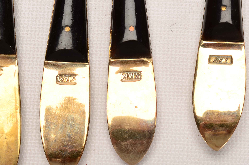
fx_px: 924
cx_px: 102
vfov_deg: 10.2
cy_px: 86
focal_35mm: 134
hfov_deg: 15.3
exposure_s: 1/160
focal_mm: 55
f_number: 16
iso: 100
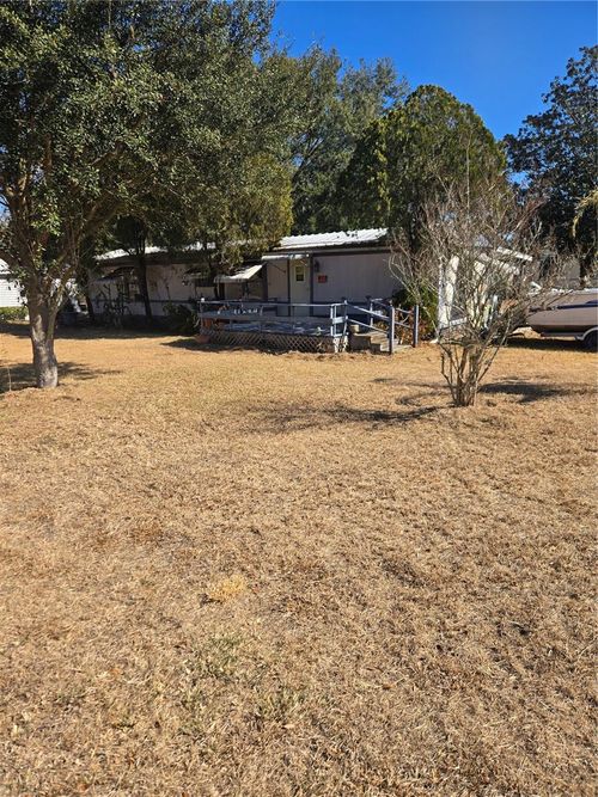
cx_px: 299
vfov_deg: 73.9
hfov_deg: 58.9
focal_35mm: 23
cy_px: 398
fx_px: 530
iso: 25
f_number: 1.8
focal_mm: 5.4
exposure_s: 1/1347
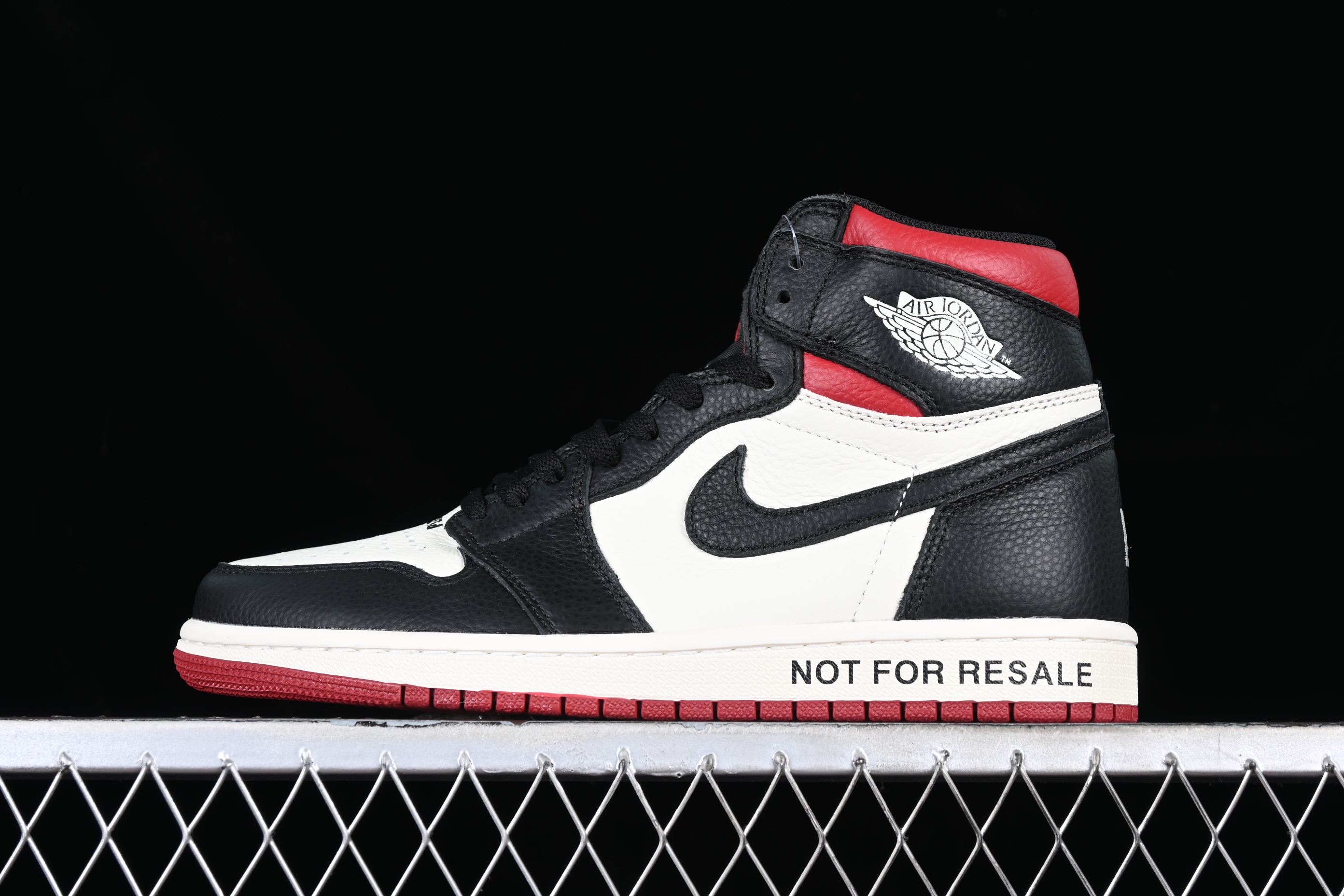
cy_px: 448
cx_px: 672
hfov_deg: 27.0
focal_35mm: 75
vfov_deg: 18.2
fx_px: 2800
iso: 160
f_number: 6.3
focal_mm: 50
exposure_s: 1/60
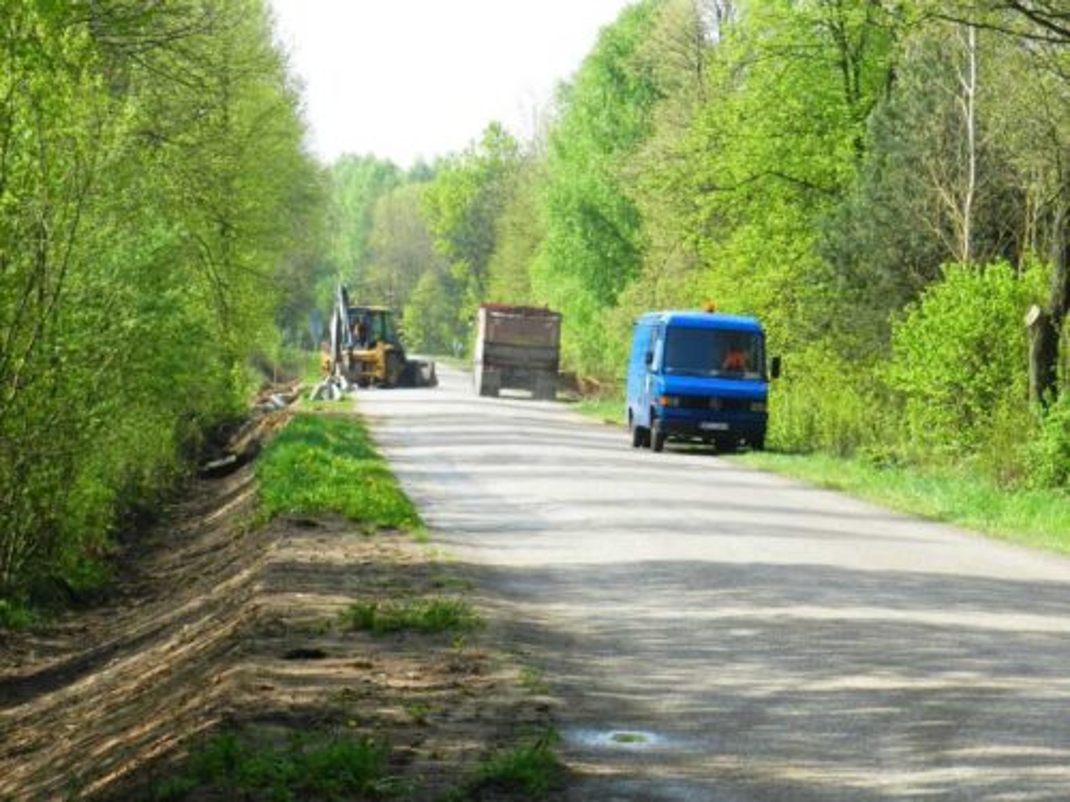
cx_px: 535
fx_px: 4018
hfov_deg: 15.2
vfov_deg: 11.4
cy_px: 401
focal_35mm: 130
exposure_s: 1/500
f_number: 5
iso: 160
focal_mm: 23.1
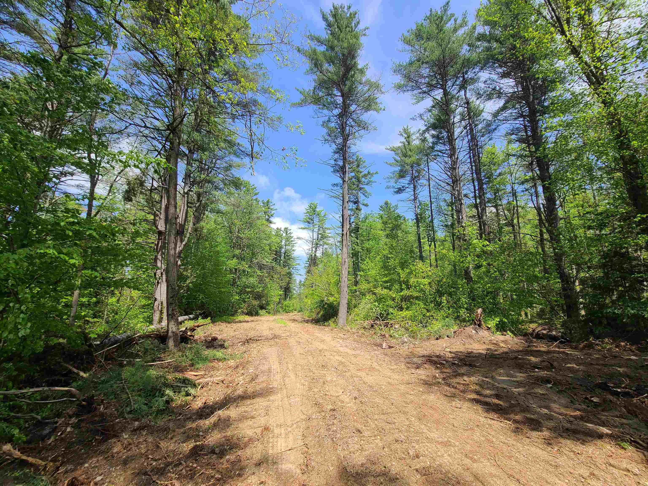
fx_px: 243
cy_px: 243
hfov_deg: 106.2
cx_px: 324
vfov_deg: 89.9
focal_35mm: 13
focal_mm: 2.2
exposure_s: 1/1027
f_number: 2.2
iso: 64
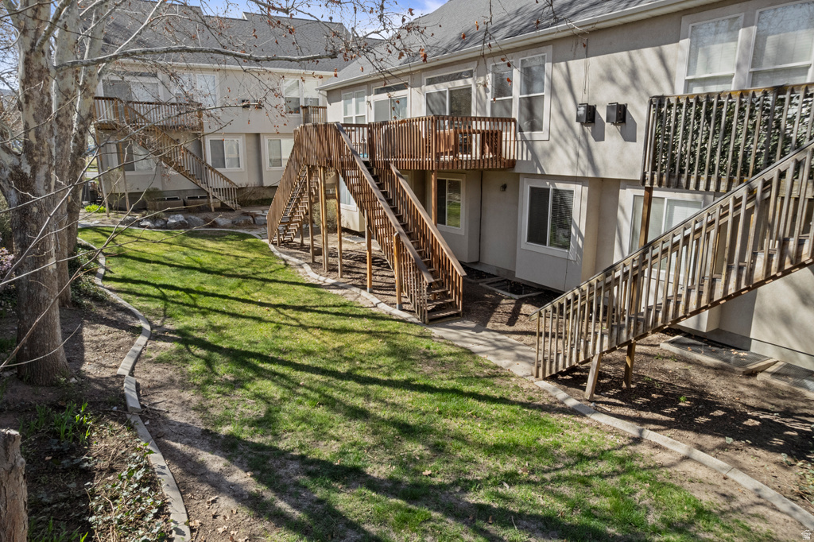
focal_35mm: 22
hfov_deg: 78.6
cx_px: 407
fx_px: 497
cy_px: 271
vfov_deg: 57.2
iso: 120
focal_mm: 8.38
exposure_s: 1/640
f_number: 2.8
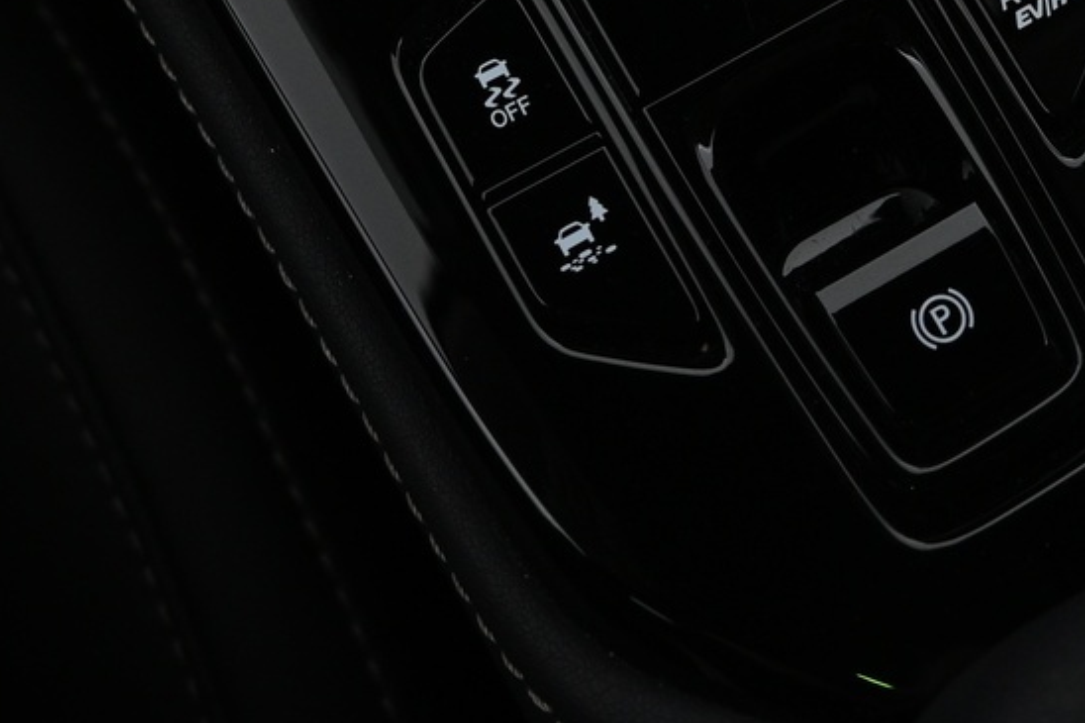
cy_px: -259
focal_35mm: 71
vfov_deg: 17.7
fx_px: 2139
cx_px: 806
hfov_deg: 28.1
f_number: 3.5
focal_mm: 16
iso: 640
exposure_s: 1/30
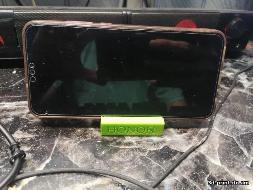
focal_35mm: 27
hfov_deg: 65.3
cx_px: 126
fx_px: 197
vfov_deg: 51.4
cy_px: 95
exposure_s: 1/25
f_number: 1.8
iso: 400
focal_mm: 5.3
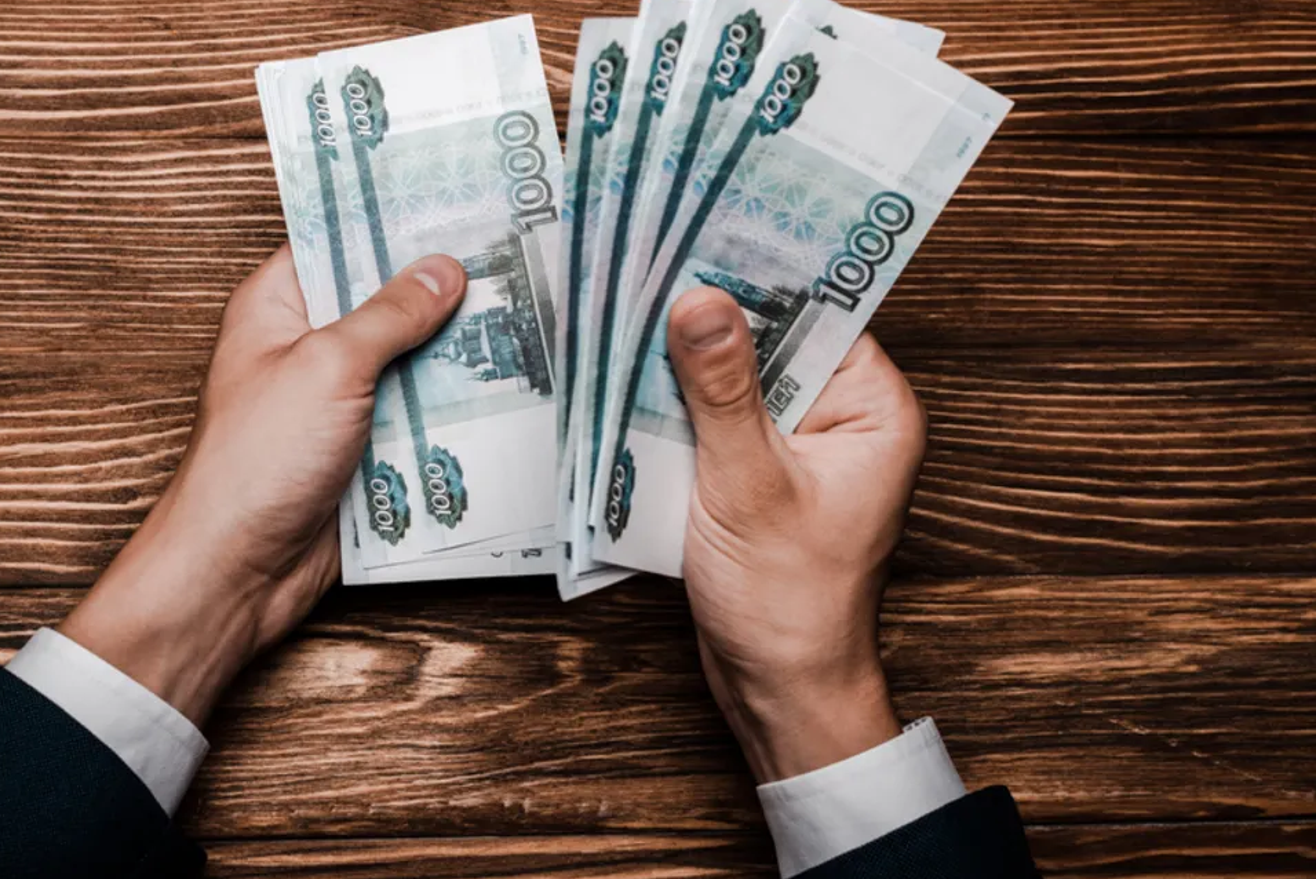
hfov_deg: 30.0
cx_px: 540
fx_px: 2451
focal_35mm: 67
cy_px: 360
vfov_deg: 20.3
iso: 100
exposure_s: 1/200
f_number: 9
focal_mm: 50
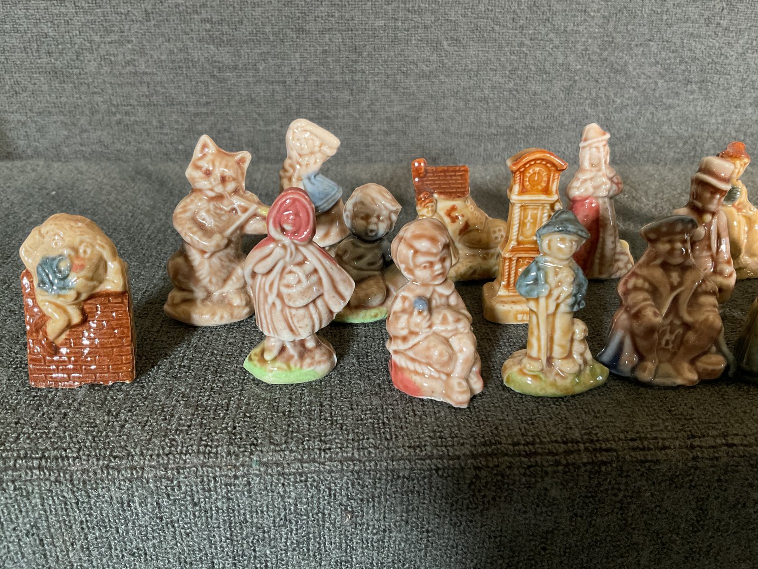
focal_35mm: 29
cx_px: 379
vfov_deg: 48.2
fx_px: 635
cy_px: 284
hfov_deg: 61.7
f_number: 1.8
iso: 200
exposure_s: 1/60
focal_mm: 3
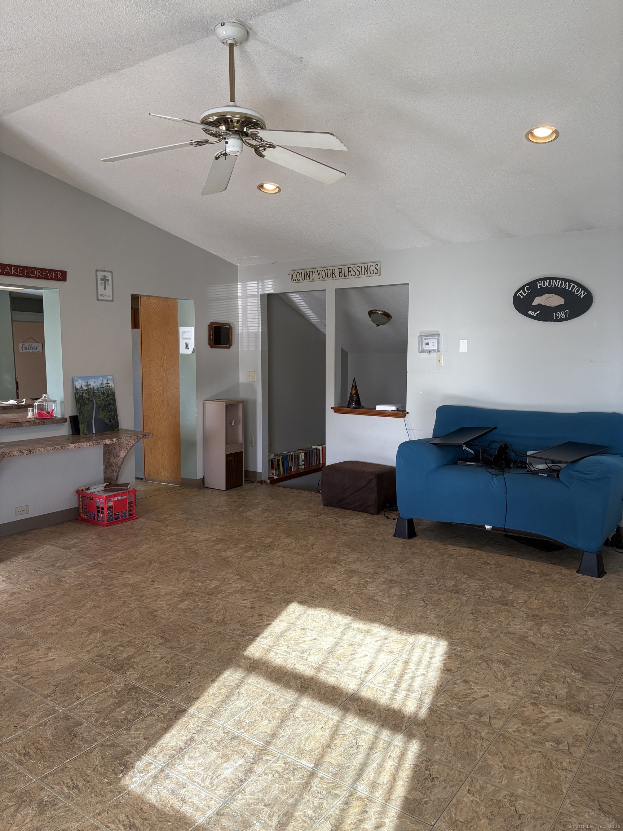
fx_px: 624
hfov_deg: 53.1
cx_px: 312
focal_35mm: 26
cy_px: 416
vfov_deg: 67.3
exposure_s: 1/120
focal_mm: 5.96
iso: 125
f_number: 1.6
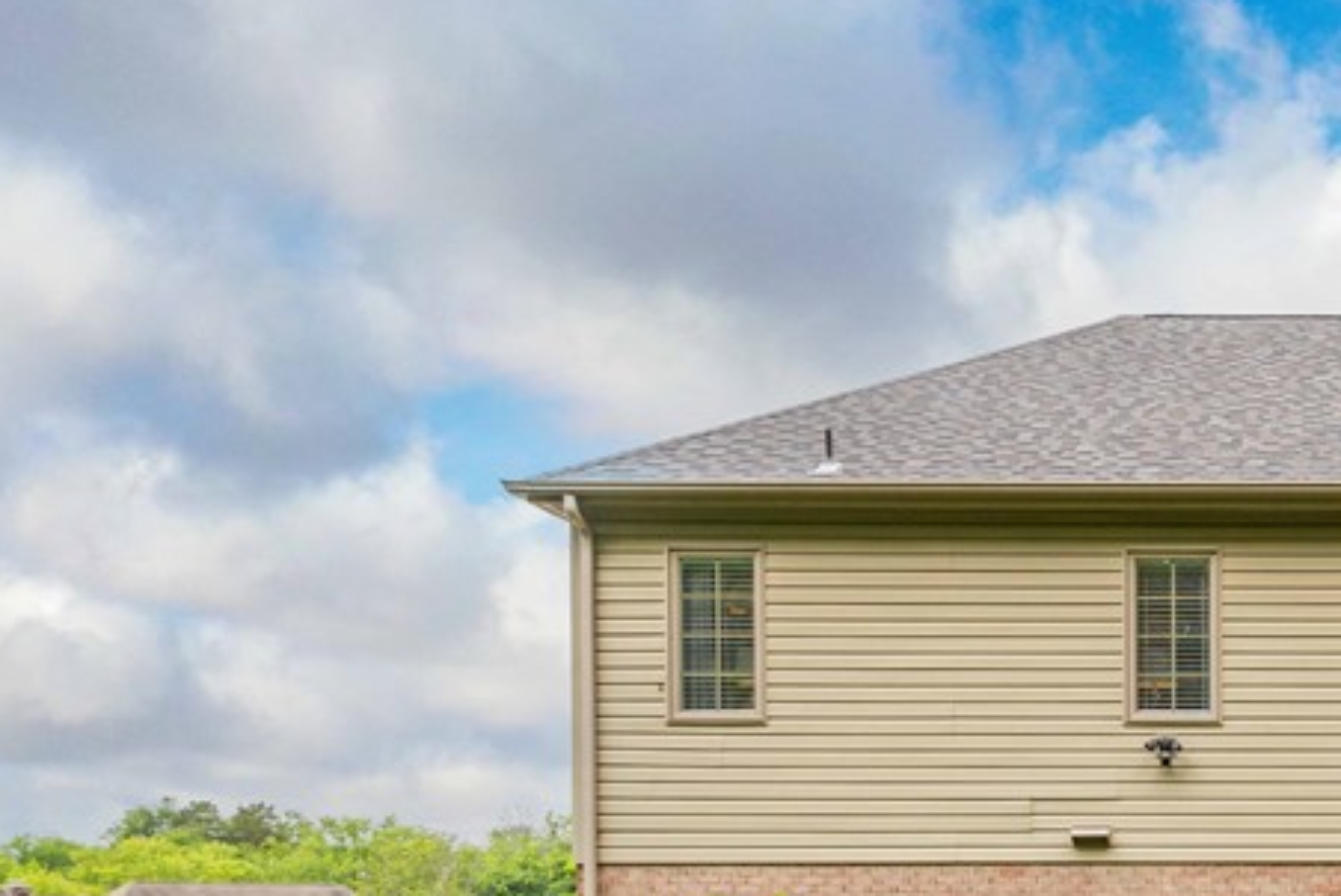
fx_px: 1342
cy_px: 912
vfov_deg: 33.5
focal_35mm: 36
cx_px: 1388
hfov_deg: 44.0
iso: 100
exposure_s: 1/320
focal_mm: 10
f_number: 6.3
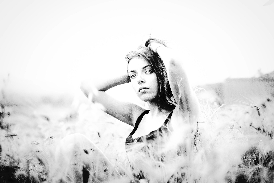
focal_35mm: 105
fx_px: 799
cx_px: 137
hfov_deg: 19.5
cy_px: 92
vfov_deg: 13.0
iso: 1600
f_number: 2.4
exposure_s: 1/400
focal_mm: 70
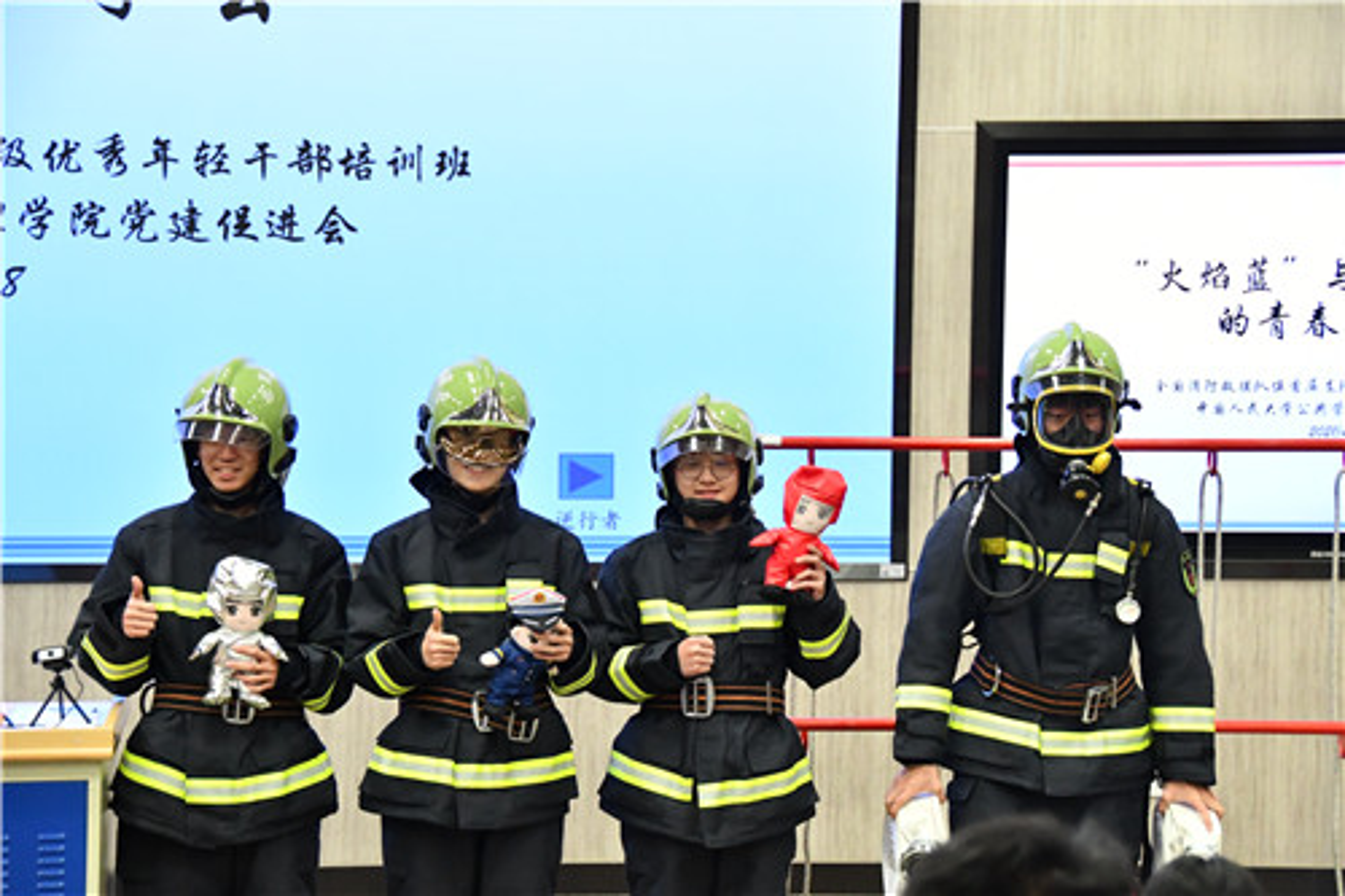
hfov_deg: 21.0
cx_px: 672
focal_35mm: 97
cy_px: 448
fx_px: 3623
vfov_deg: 14.1
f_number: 5
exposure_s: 1/200
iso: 5000
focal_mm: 65
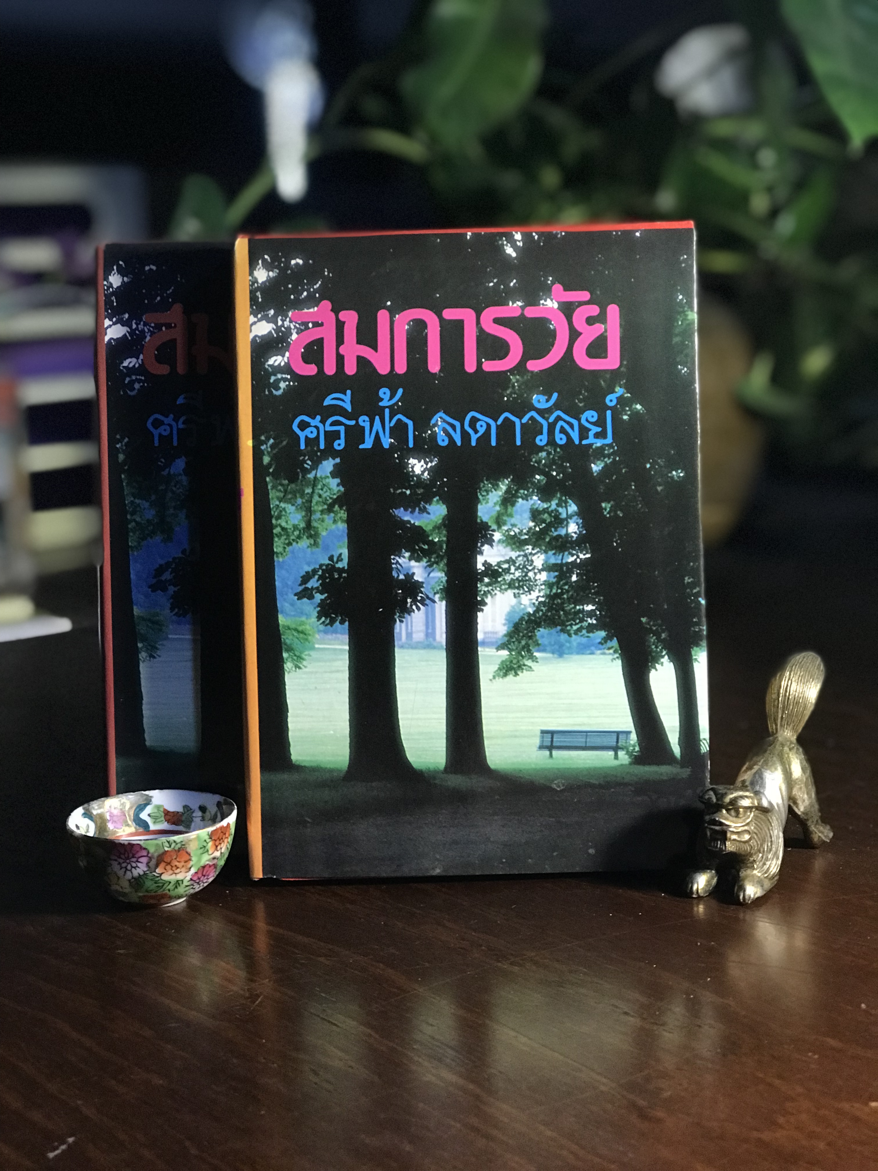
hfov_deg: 25.7
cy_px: 586
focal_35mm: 57
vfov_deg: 33.8
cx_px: 439
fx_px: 1928
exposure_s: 1/50
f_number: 2.8
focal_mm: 6.6
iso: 250
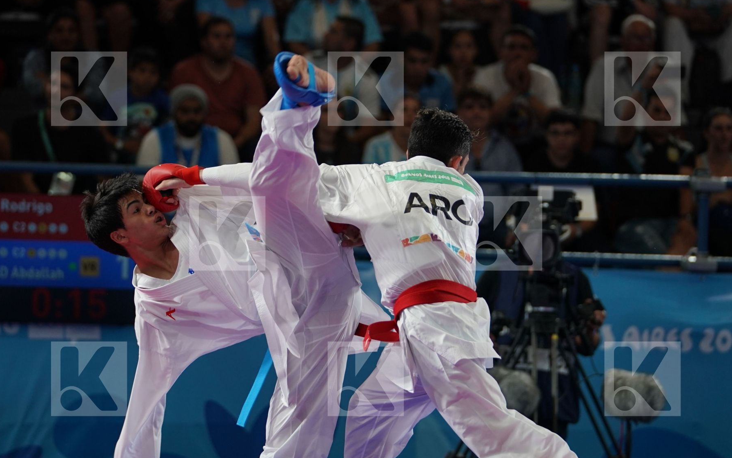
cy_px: 233
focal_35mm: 219
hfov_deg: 9.6
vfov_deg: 6.0
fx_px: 4368
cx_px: 366
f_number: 2.8
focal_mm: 143
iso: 1000
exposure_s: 1/1000
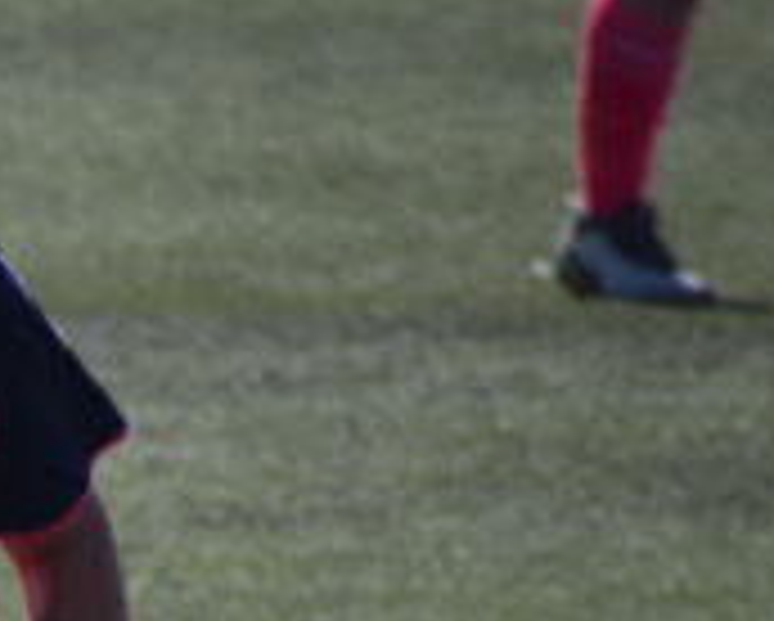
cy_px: 963
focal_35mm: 1884
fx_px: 43207
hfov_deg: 1.0
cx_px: -891
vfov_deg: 0.8
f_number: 6.3
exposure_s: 1/1600
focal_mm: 300
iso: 400
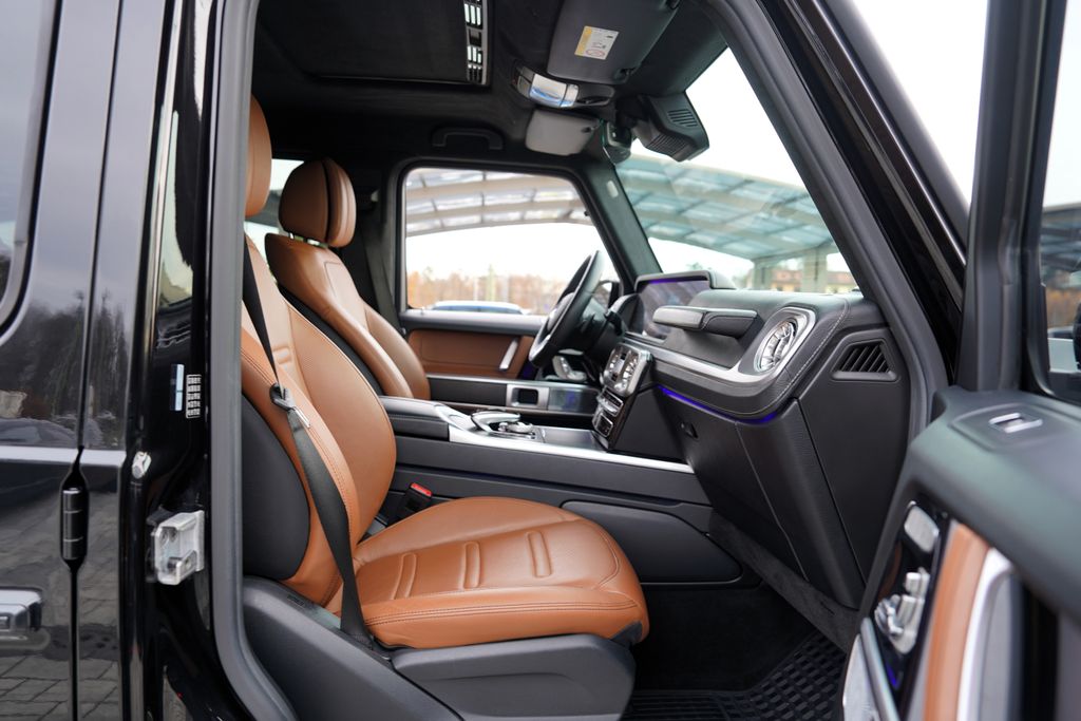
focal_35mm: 24
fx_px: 721
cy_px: 360
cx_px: 540
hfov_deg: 73.7
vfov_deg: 53.1
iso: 100
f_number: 3.5
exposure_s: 1/50
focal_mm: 24
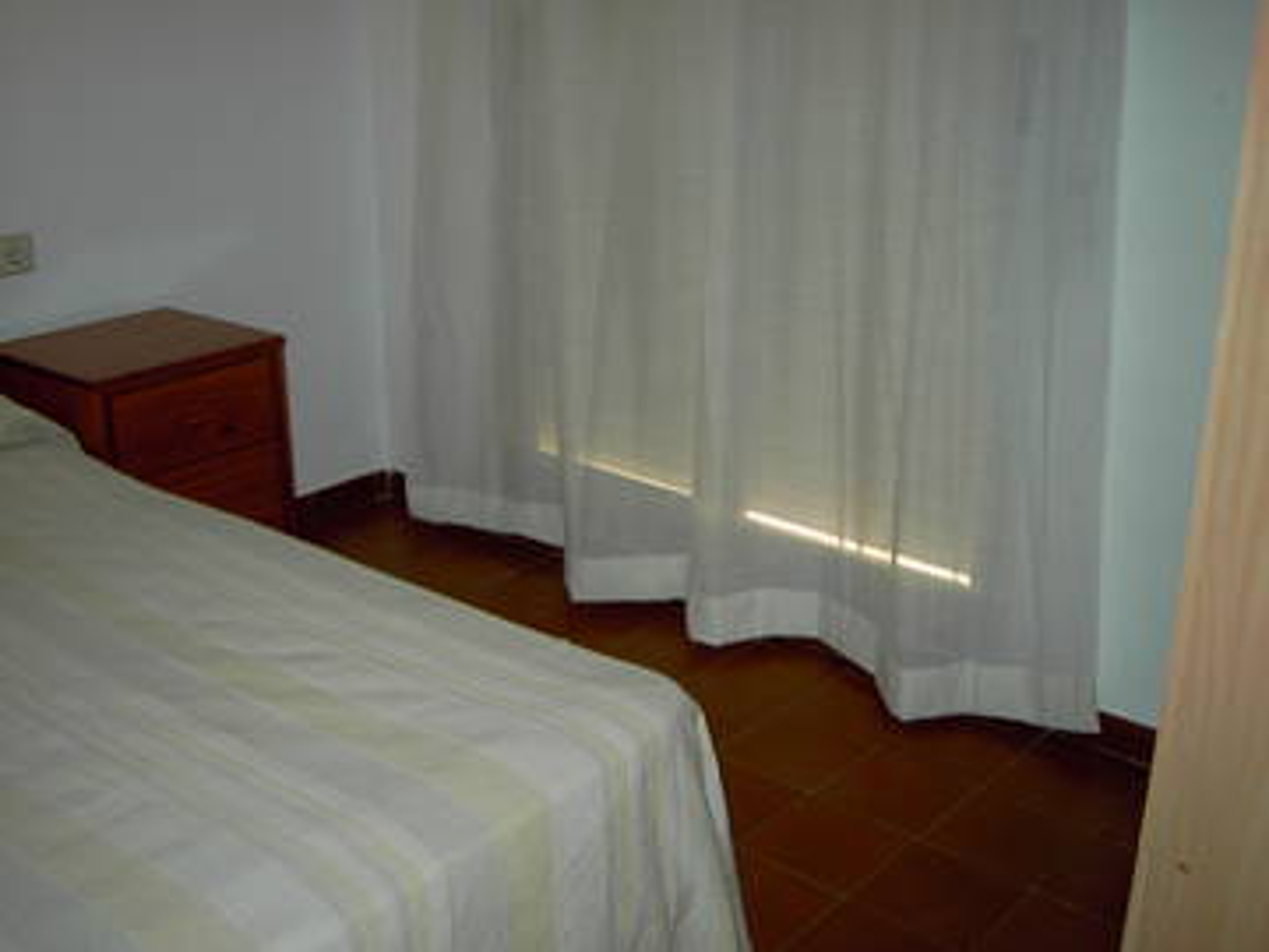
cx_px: 634
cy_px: 476
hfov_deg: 52.6
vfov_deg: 40.7
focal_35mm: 35
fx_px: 1283
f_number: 2.8
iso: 100
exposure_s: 1/50
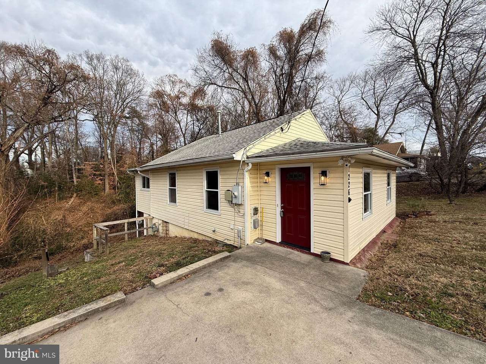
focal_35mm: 14
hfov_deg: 102.1
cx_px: 243
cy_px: 182
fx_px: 197
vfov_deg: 85.7
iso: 50
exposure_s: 1/465
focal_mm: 2.22
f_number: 2.2
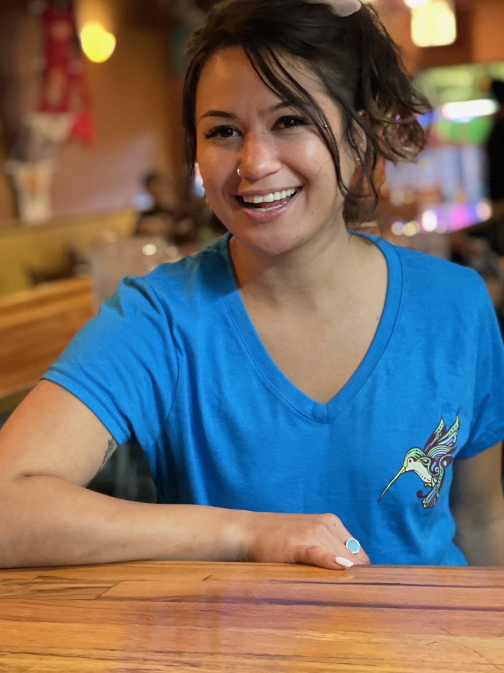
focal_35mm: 78
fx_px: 1515
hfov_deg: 18.9
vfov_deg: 25.0
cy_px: 313
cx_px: 242
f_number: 2.2
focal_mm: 7.5
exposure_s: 1/15
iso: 640
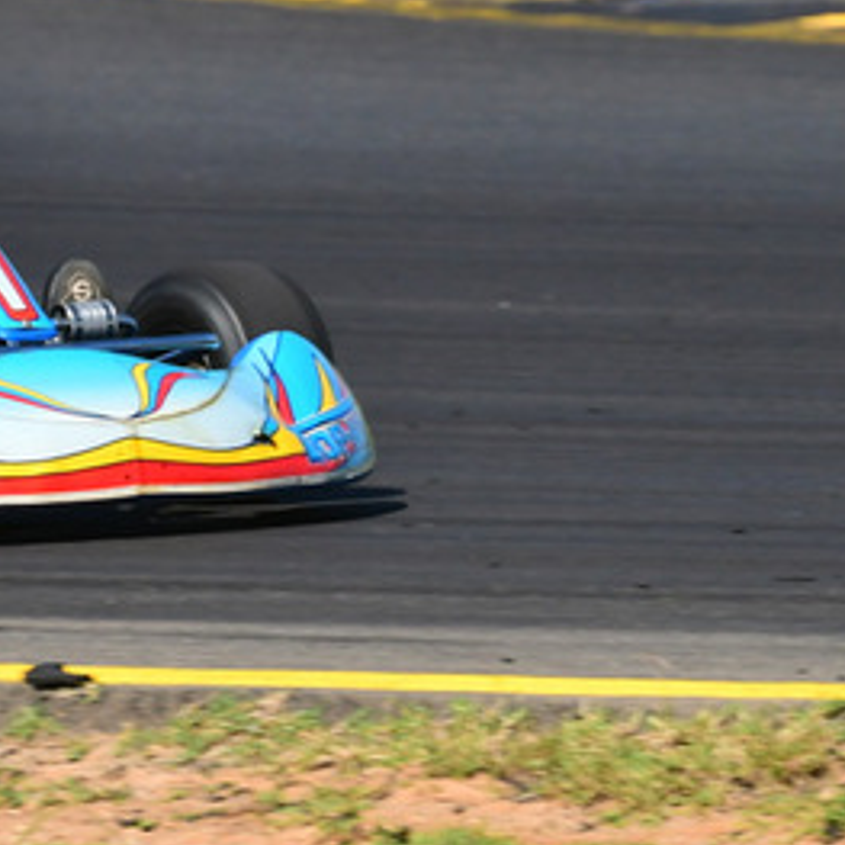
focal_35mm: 1746
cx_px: -55
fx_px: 48220
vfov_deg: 1.0
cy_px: 19
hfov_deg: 1.0
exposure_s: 1/640
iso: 500
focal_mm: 450
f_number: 11
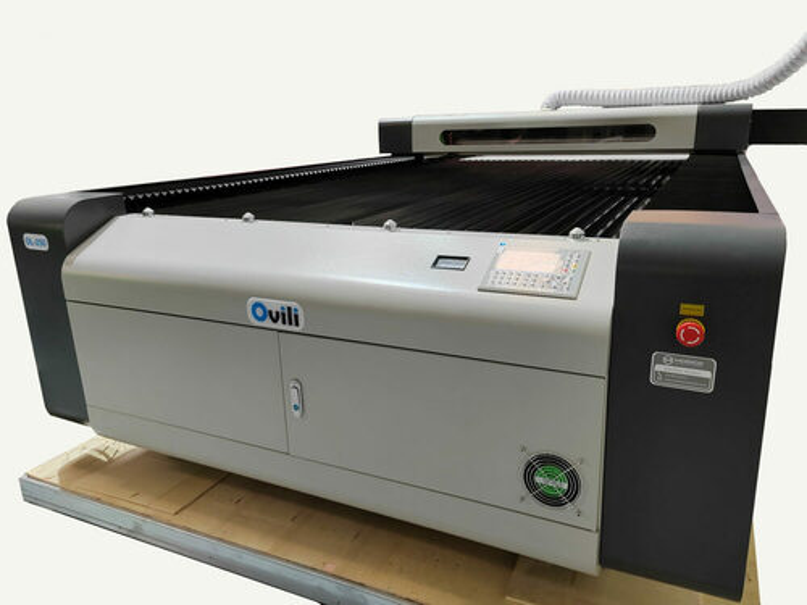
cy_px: 302
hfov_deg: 65.3
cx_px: 404
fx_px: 629
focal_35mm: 27
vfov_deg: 51.4
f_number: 1.9
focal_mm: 5.52
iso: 505
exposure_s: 1/50
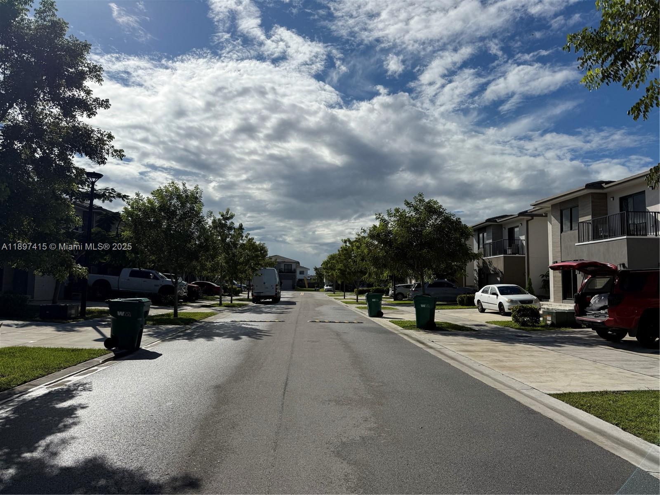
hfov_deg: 71.6
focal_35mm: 24
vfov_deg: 56.8
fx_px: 458
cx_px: 330
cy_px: 248
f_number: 1.78
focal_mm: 6.76
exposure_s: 1/14286
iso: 64
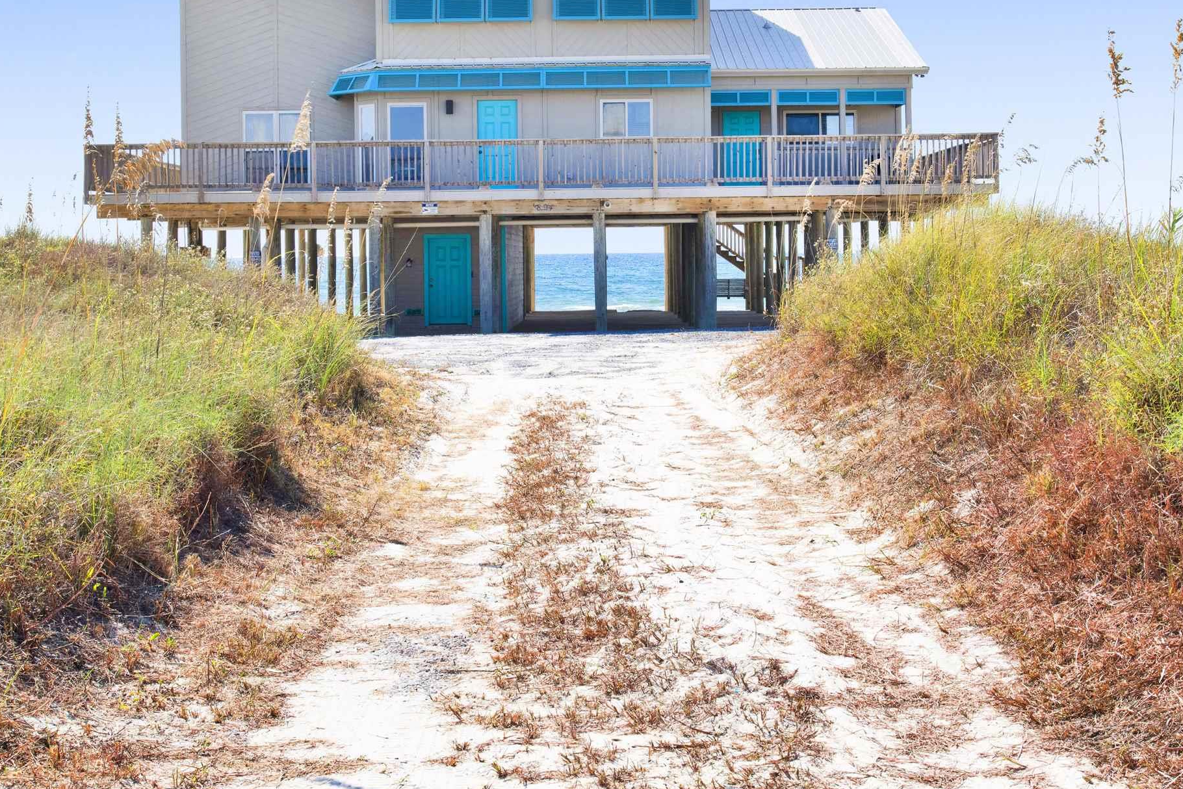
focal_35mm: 54
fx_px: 1775
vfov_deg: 24.9
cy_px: 253
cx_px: 607
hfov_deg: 36.9
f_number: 11
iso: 200
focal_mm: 32
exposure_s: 1/320
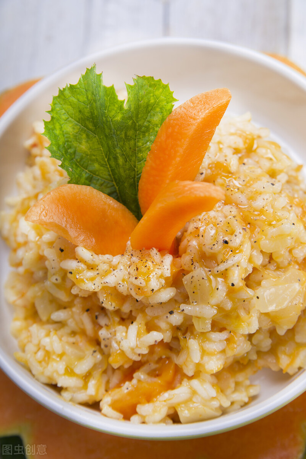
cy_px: 230
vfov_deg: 27.0
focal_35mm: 75
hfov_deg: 18.2
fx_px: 955
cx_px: 153
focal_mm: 75
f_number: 8
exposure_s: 1/250
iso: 100
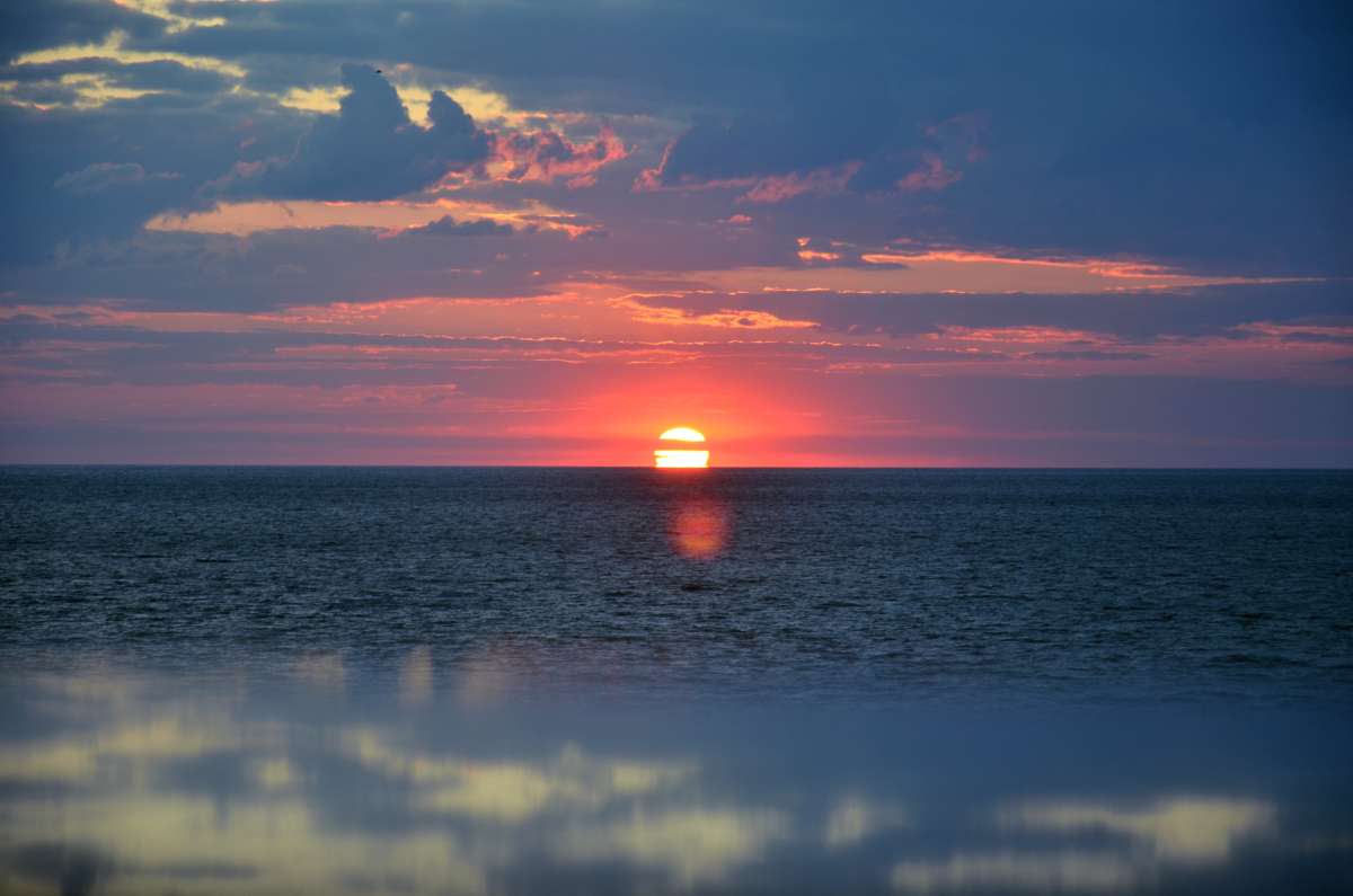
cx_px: 676
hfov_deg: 13.1
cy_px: 448
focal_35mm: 158
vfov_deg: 8.7
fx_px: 5908
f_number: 5.6
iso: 220
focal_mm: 105
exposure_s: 1/125
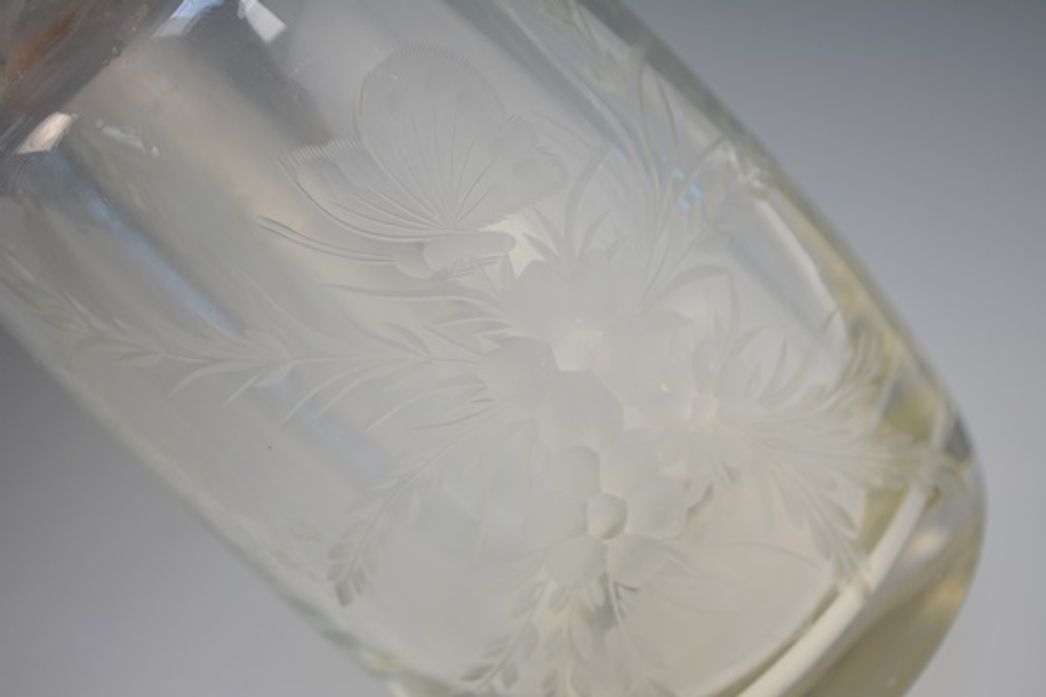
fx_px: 1918
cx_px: 523
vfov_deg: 20.6
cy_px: 348
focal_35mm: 66
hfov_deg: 30.5
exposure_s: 1/125
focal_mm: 44
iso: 200
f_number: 5.6
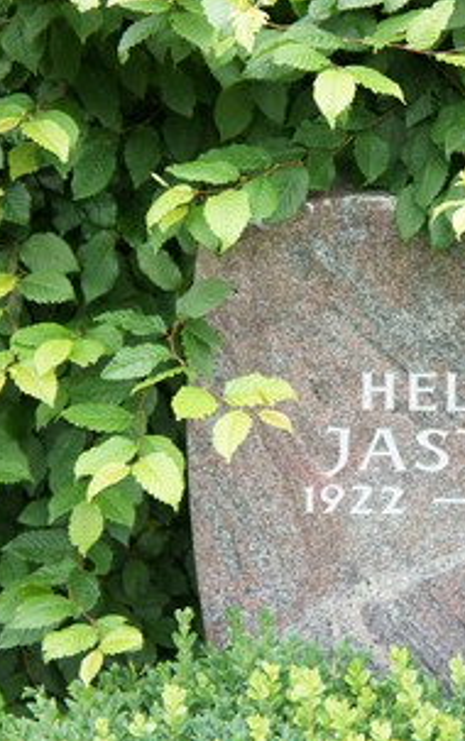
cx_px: 436
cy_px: 369
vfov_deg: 23.5
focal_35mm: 88
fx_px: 1780
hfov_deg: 14.7
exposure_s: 1/250
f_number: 5
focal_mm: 38
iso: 800
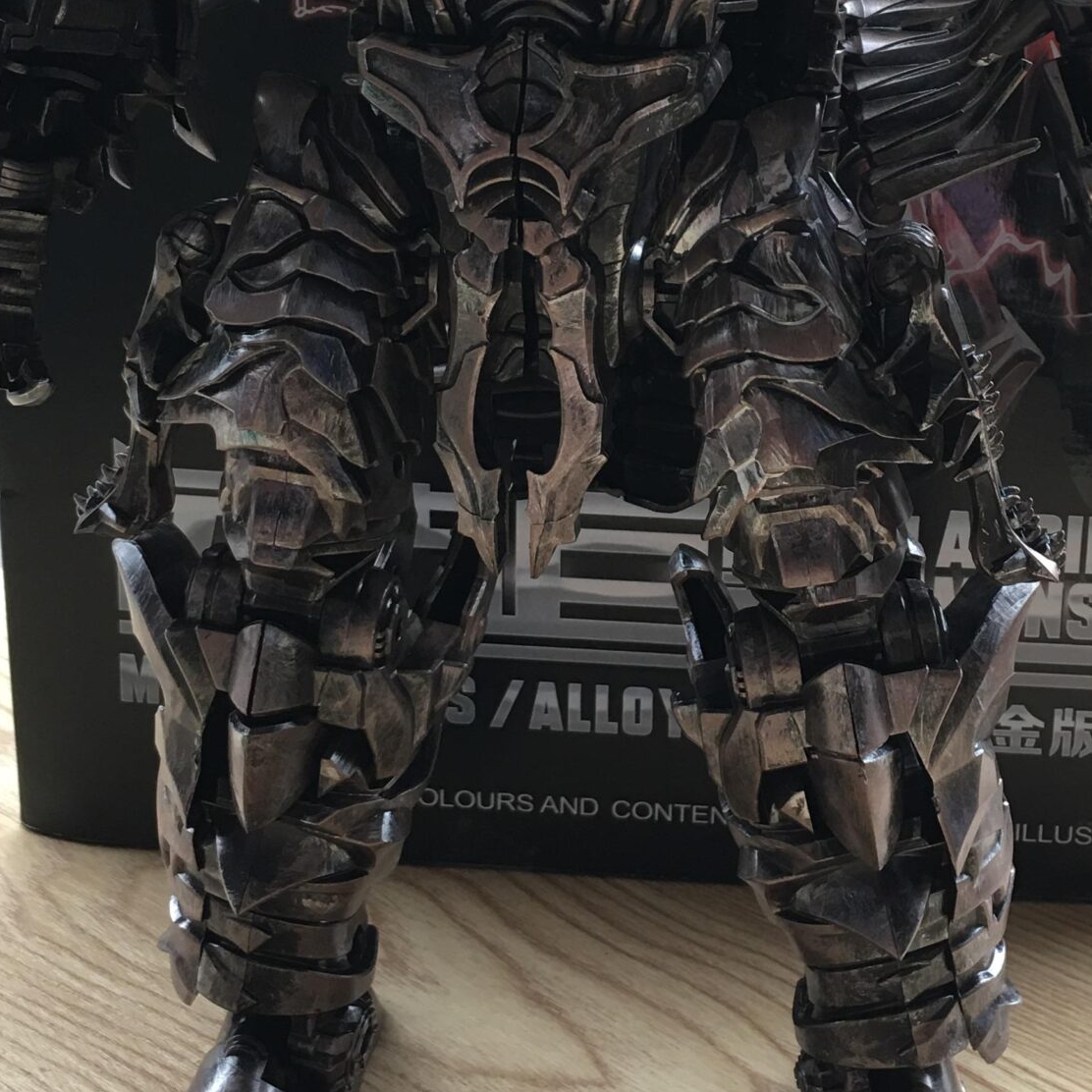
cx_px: 666
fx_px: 2106
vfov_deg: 28.8
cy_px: 321
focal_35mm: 59
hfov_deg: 29.0
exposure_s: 1/17
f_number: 2.2
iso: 32
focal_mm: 4.15
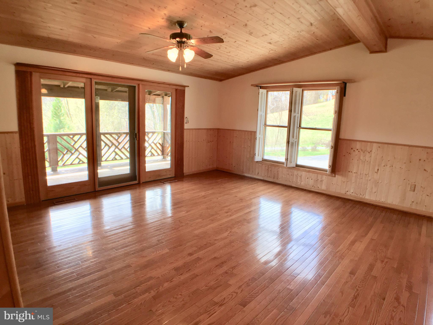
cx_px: 216
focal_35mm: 29
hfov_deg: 61.7
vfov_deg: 48.2
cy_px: 162
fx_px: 363
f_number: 2.2
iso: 32
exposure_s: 1/60
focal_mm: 4.15
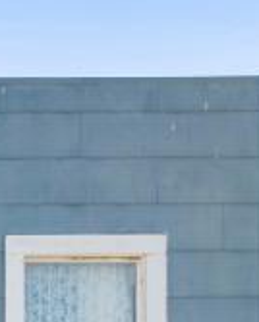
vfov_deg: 11.0
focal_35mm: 160
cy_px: 644
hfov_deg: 7.2
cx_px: -769
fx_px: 1530
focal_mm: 19
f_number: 18
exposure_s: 1/15
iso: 320
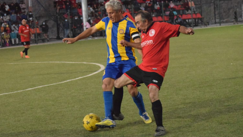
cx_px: 119
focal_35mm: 126
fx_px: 812
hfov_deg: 17.0
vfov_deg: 9.6
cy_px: 68
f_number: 7.1
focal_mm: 78
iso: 12800
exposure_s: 1/500
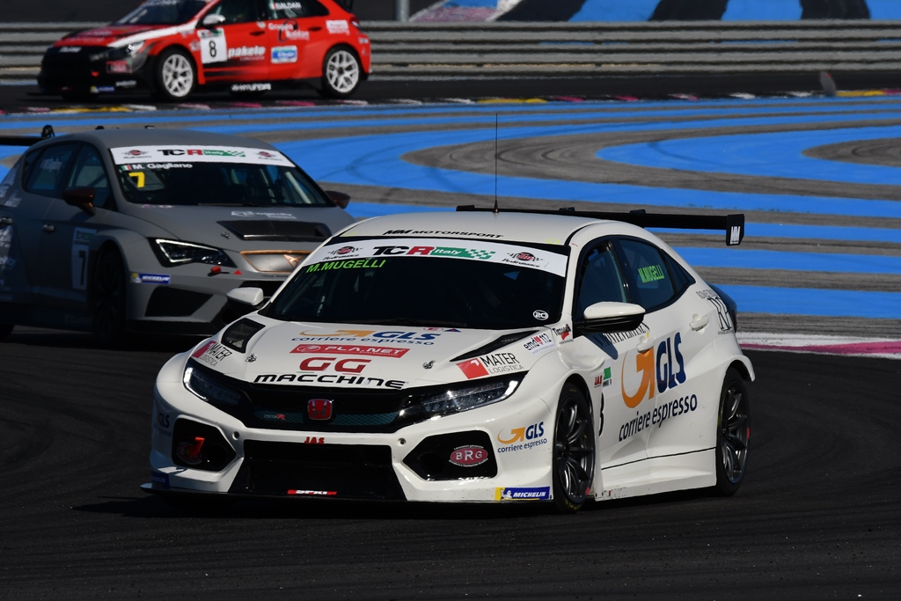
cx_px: 450
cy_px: 300
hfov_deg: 3.5
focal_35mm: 585
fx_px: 14642
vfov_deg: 2.4
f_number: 14
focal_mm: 390
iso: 320
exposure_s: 1/1000
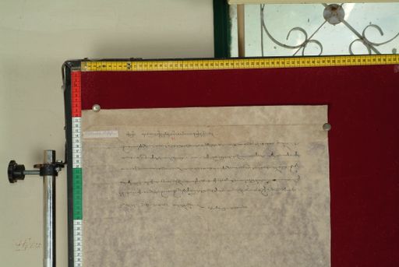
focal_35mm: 88
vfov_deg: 15.5
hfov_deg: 23.0
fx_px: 982
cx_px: 200
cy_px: 134
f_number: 13
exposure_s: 1/20
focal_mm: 59
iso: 160
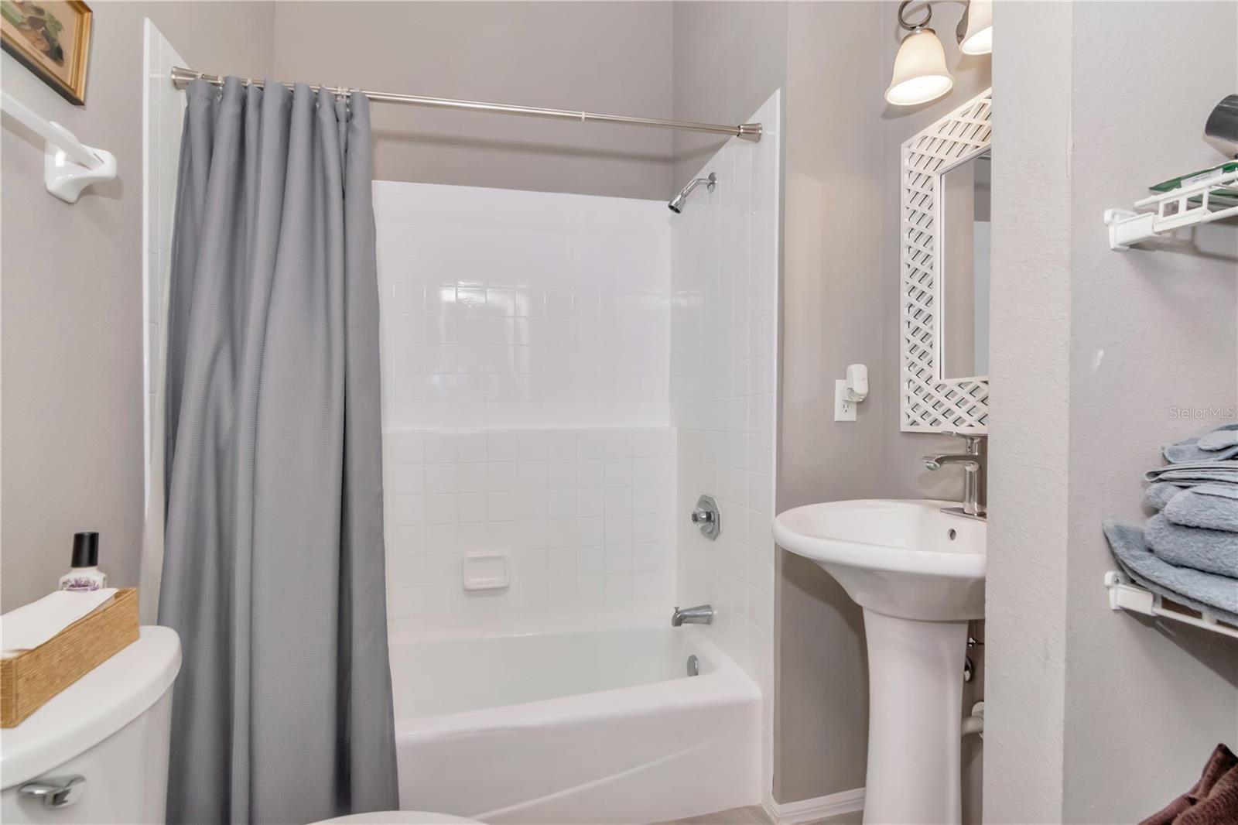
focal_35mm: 16
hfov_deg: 95.0
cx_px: 619
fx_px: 567
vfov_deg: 72.0
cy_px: 412
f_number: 9
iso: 1000
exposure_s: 1/200
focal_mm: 11
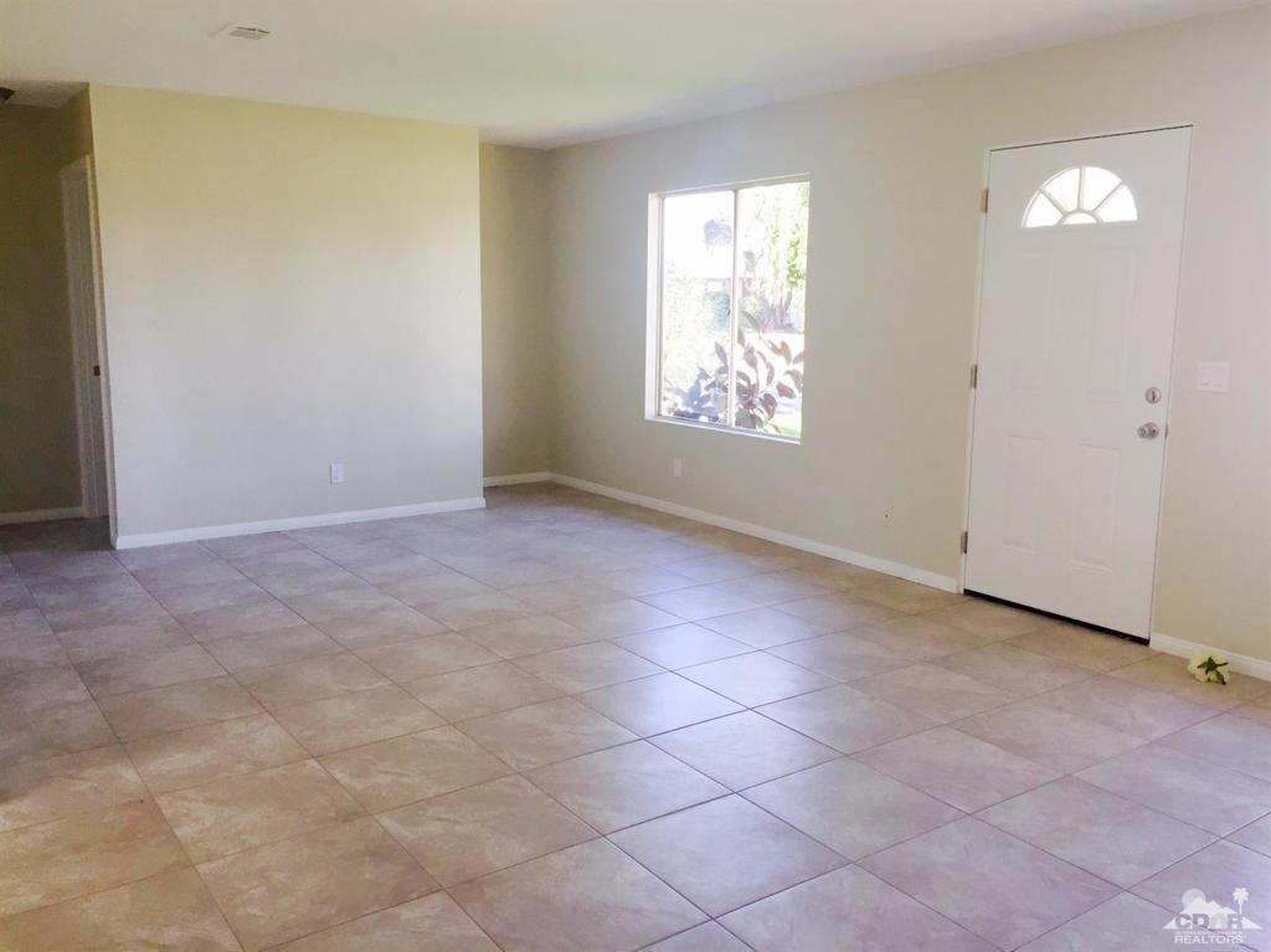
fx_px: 1064
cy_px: 476
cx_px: 636
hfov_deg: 61.7
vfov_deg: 48.2
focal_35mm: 29
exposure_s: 1/120
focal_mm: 4.15
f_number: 2.2
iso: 50
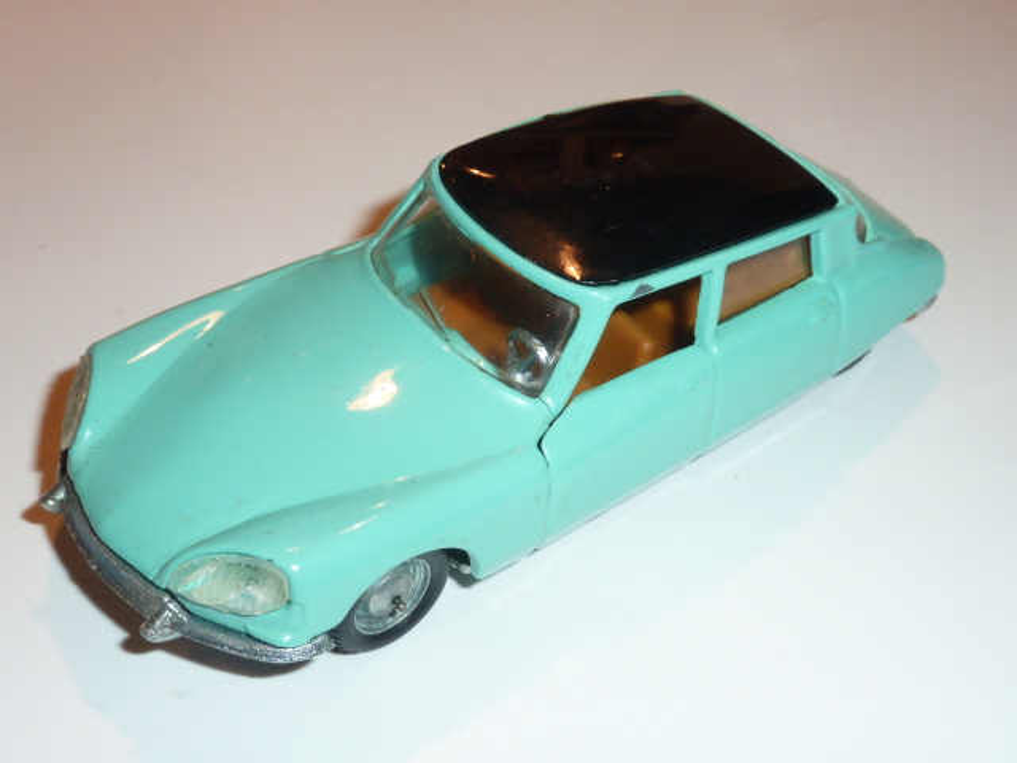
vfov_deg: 28.6
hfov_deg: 37.5
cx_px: 508
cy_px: 382
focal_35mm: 51
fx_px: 1498
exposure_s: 1/30
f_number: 4
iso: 100
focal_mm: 4.7
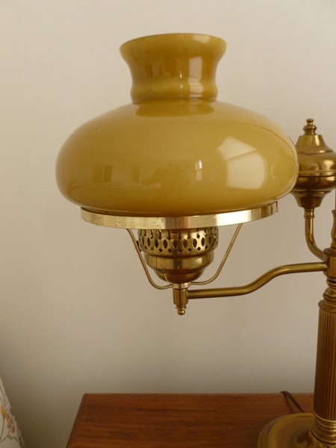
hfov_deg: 49.7
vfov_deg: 63.4
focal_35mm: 28
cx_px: 168
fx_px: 362
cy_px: 224
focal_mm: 5
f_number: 3.3
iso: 400
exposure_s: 1/13
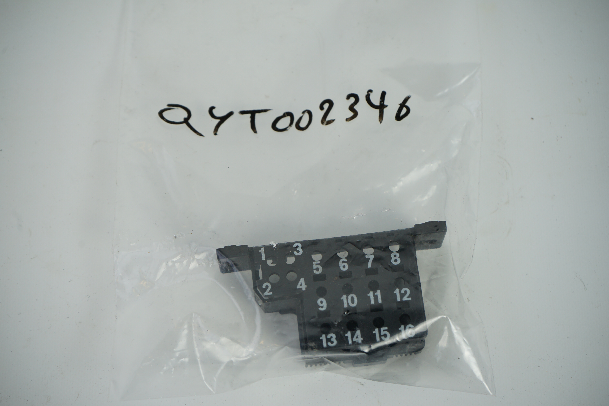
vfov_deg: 19.5
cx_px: 304
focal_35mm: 70
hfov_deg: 28.8
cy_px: 203
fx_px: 1184
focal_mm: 70
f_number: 7.1
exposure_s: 1/200
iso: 200
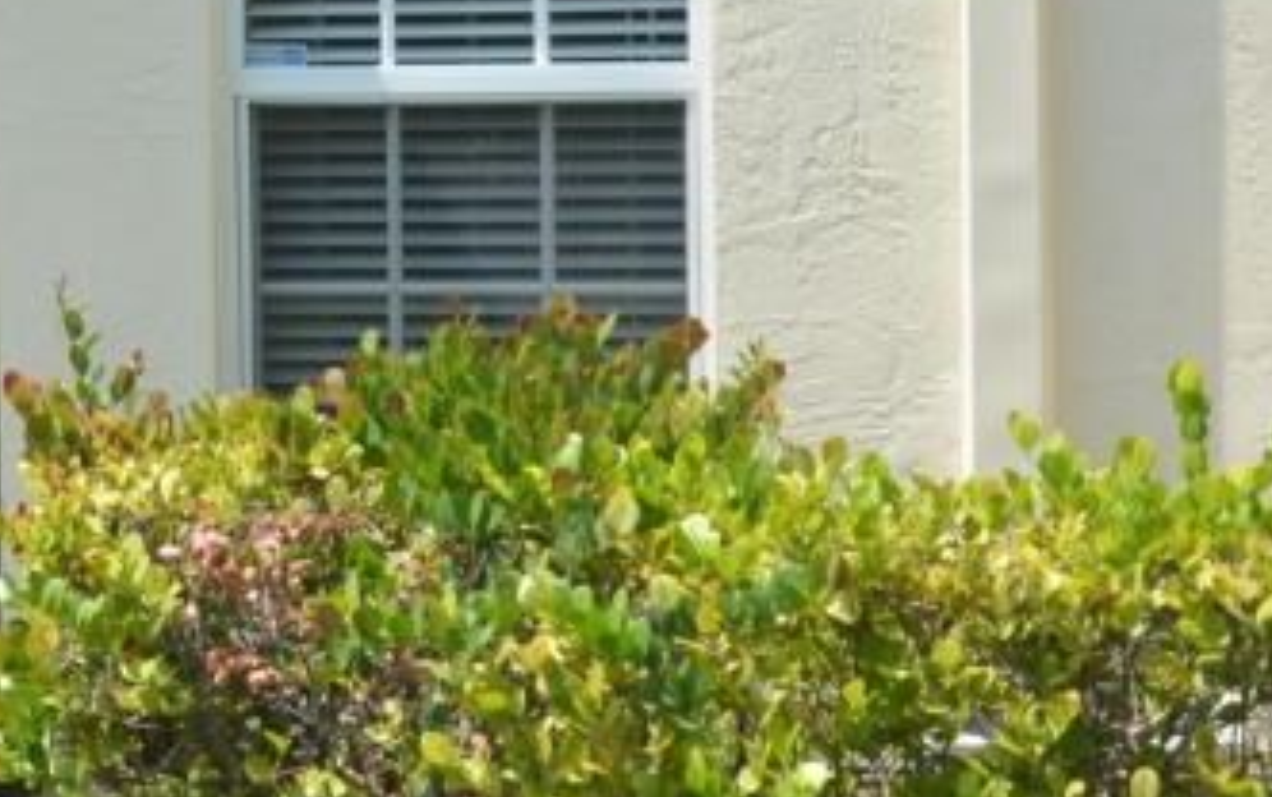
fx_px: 3877
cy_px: 8
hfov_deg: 18.5
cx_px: 259
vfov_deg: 11.6
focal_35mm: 112
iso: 200
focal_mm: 21
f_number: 7.1
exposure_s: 1/200
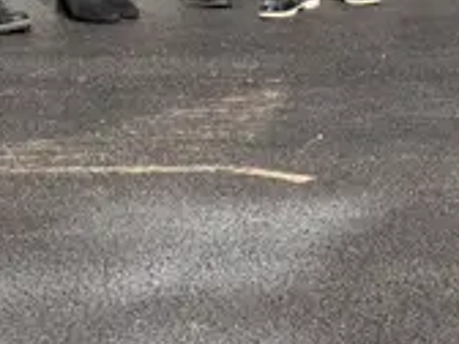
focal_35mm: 141
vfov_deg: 9.1
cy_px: -575
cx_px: 637
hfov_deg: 13.4
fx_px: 1870
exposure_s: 1/500
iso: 320
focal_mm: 24
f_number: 10
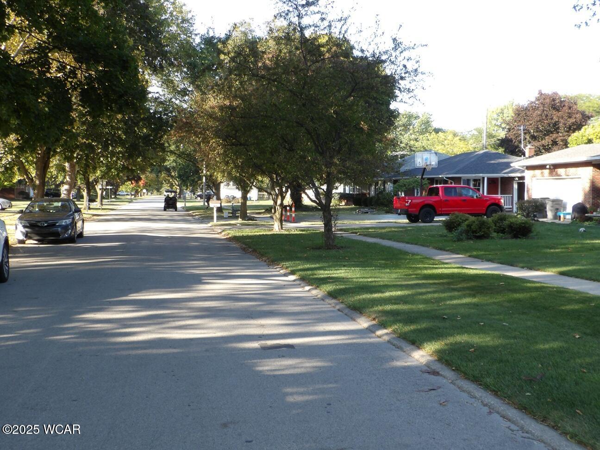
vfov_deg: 34.3
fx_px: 728
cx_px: 300
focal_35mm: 42
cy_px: 225
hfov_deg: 44.8
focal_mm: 7.6
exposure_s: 1/67
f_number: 4.9
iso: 100
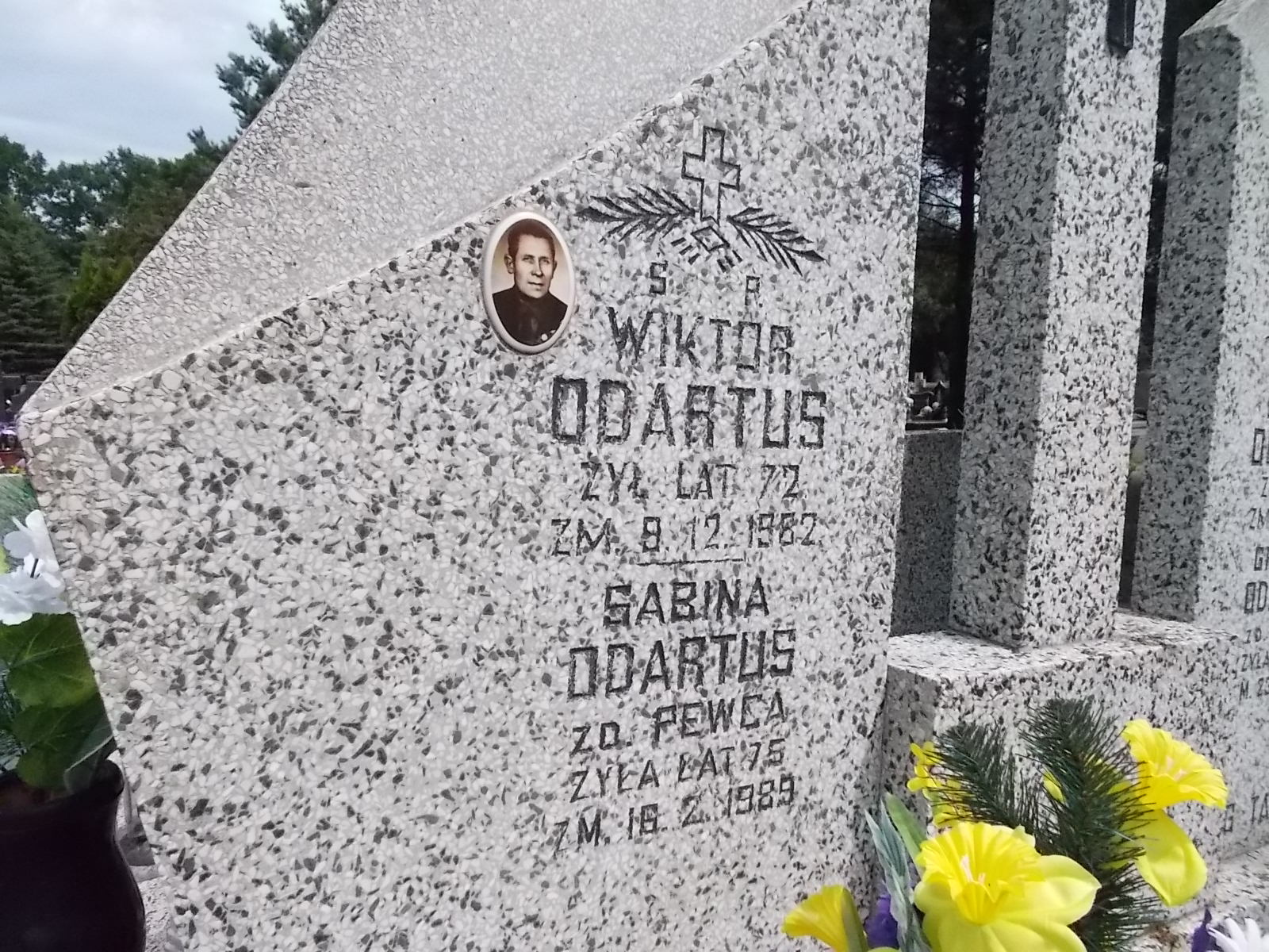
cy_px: 476
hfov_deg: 67.3
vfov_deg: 53.1
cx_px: 634
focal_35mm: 26
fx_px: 953
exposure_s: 1/1000
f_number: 8
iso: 400
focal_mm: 4.6
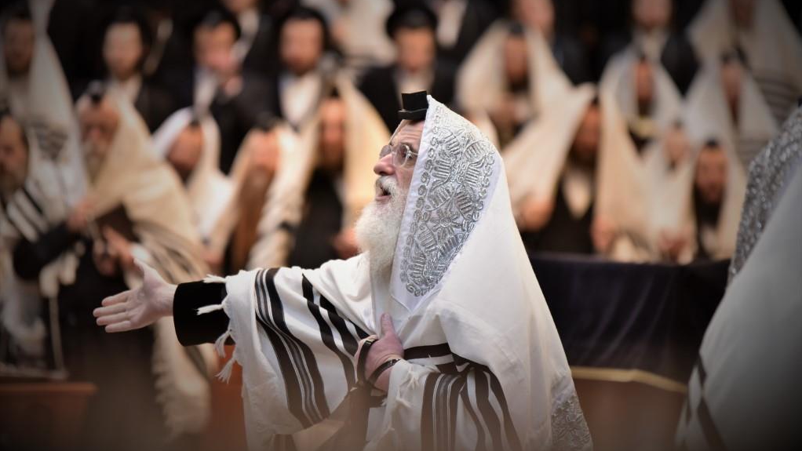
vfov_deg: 5.8
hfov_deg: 10.3
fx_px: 4466
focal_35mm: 210
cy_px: 200
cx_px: 401
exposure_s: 1/320
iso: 1250
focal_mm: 200
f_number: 2.8
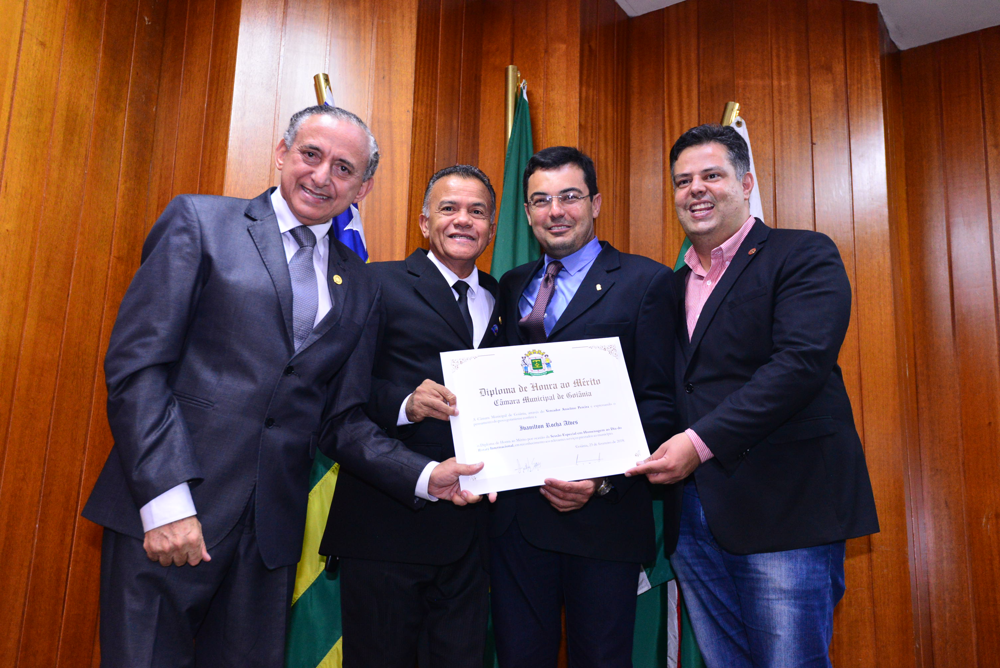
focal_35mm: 35
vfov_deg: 37.9
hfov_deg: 54.4
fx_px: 973
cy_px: 334
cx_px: 500
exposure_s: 1/125
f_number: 4
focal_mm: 35
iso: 3200
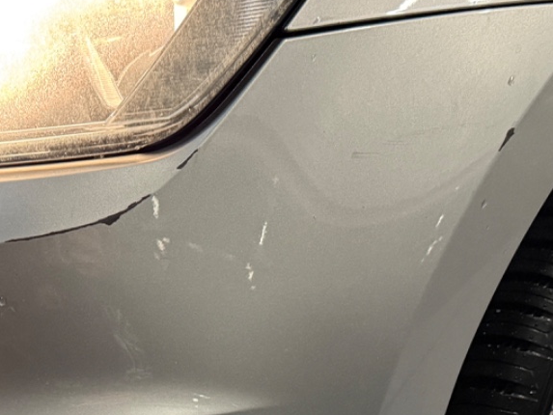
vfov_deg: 21.4
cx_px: 153
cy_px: 381
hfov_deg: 28.6
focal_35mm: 67
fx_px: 1071
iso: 500
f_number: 1.78
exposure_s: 1/50
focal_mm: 6.76
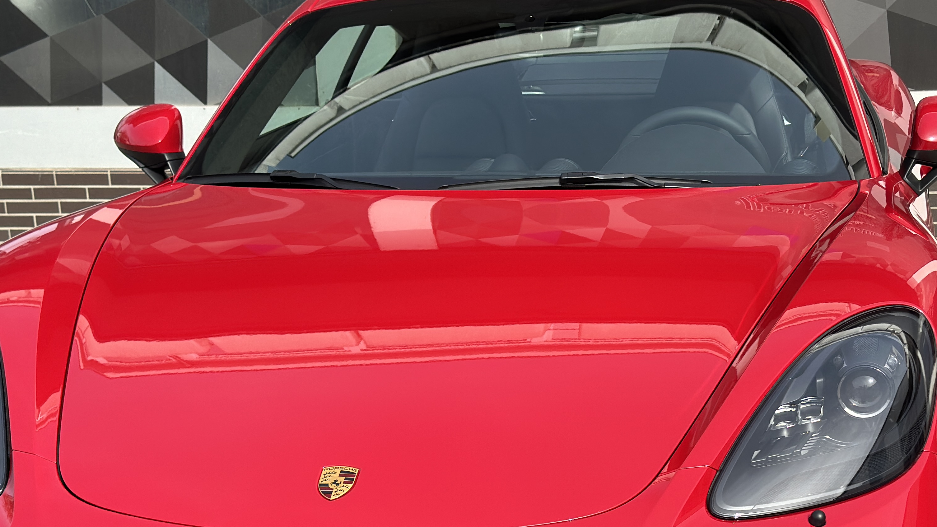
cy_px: 435
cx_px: 501
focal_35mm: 70
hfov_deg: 30.1
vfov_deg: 17.1
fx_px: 1739
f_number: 1.78
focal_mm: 6.86
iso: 100
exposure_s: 1/1916
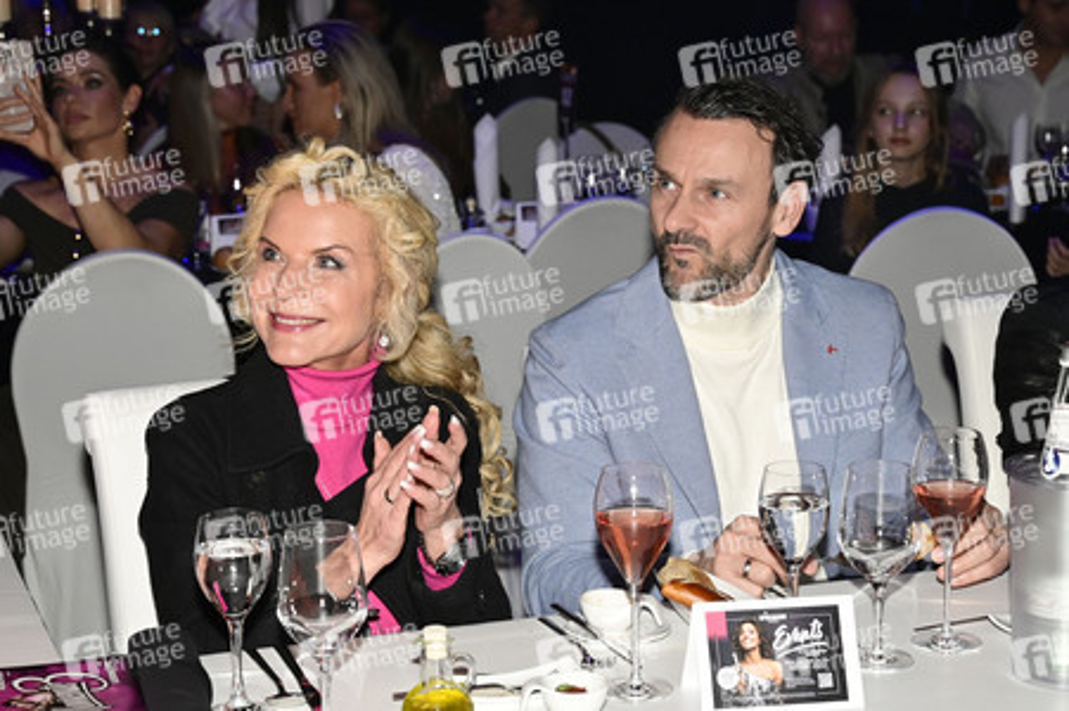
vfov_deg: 23.7
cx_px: 534
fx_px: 1691
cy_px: 356
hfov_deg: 35.1
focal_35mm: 57
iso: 2500
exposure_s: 1/200
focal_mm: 57
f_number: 5.6
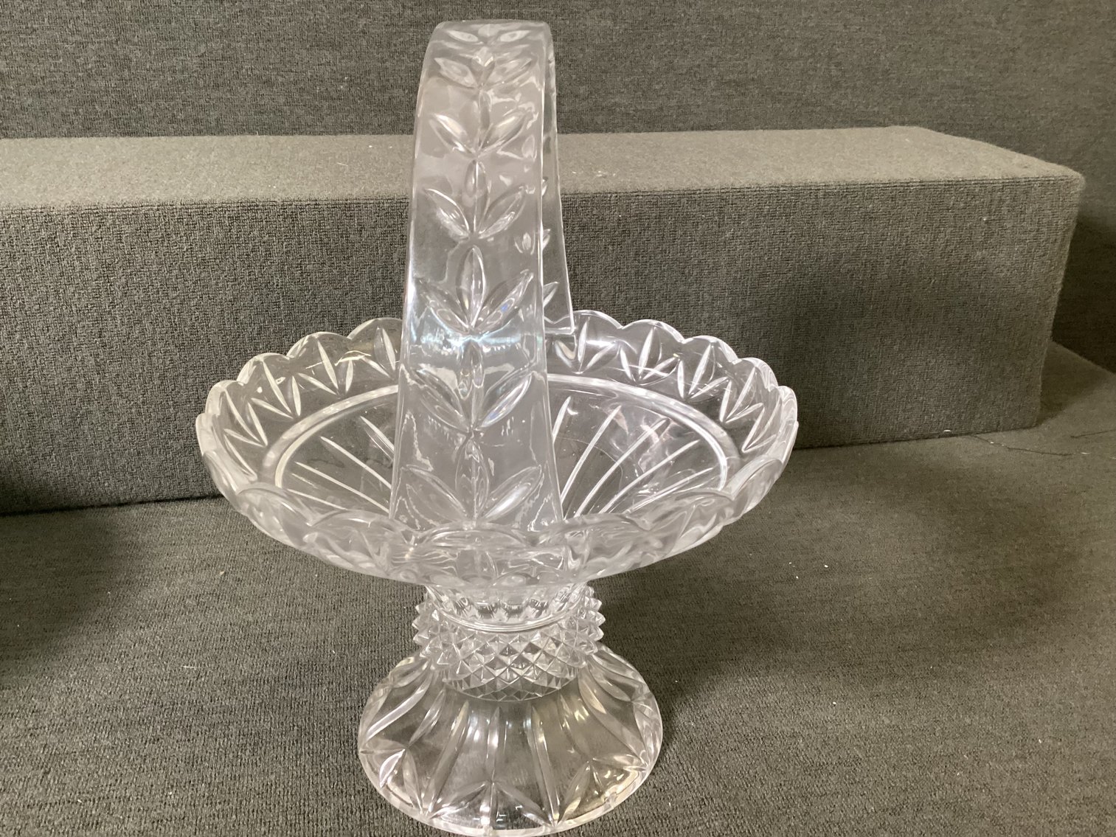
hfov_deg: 58.3
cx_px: 558
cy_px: 418
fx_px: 1000
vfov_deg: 45.4
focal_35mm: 31
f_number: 2.4
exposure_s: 1/40
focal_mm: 3.3
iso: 400
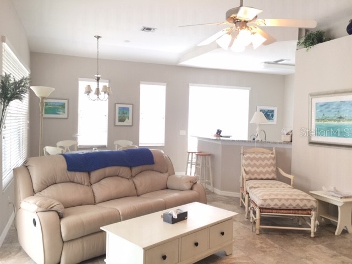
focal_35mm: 29
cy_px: 132
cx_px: 176
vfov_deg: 48.2
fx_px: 295
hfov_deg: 61.7
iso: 40
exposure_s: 1/30
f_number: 2.2
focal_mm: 4.15
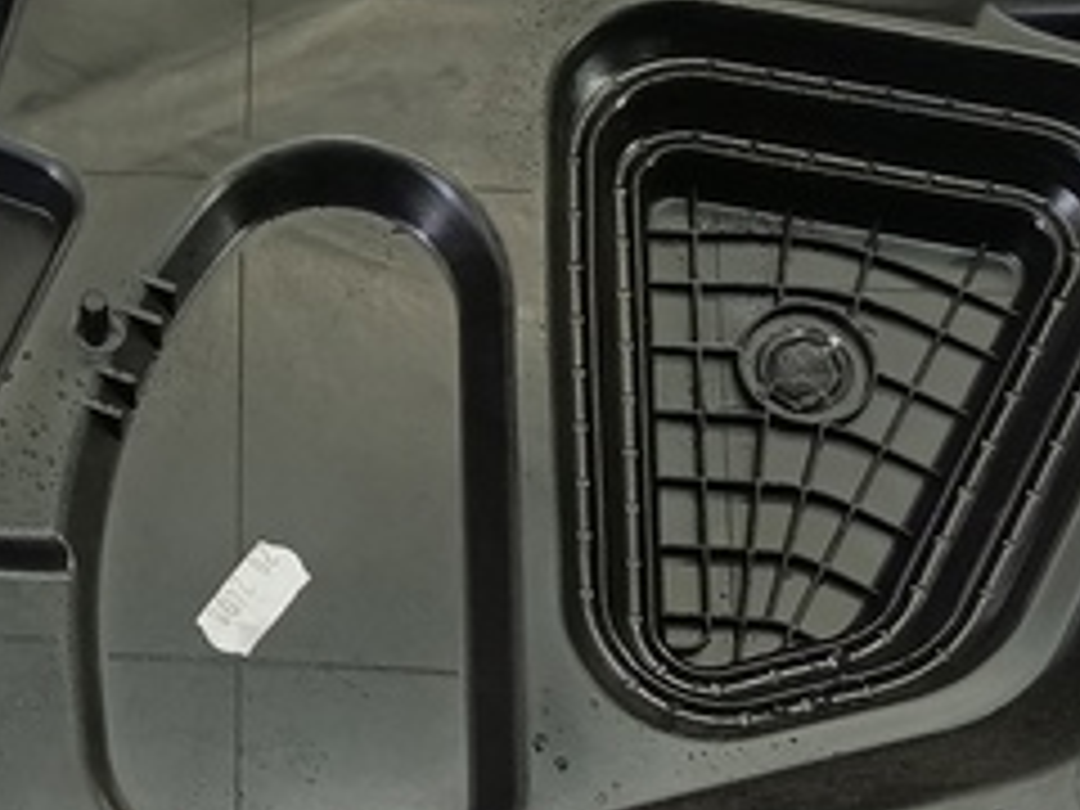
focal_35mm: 98
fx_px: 3058
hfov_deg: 19.0
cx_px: -176
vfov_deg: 15.0
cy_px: 230
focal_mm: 4.11
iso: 176
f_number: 1.6
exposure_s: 1/50
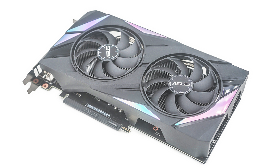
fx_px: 372
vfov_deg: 25.5
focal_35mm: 53
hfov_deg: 37.5
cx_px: 126
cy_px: 84
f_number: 5
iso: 100
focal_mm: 53
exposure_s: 1/125
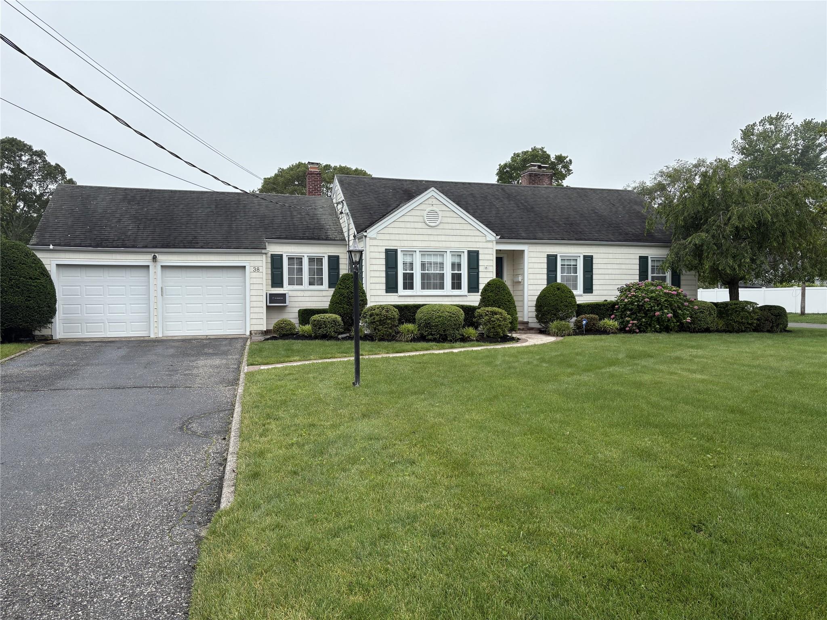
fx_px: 621
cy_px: 310
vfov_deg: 53.1
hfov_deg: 67.3
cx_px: 414
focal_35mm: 26
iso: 50
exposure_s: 1/2208
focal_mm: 5.96
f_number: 1.6
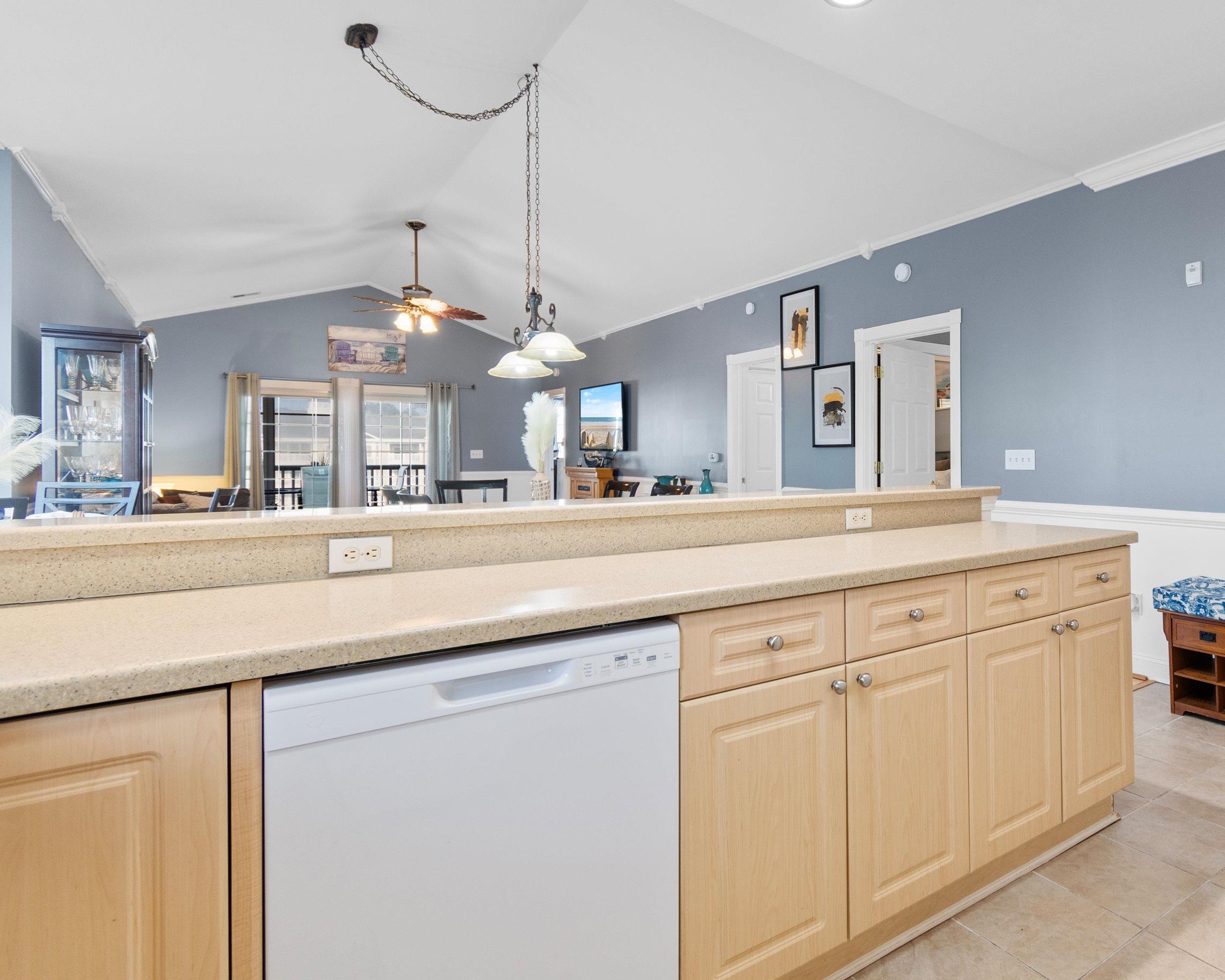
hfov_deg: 80.6
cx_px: 813
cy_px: 438
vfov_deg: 70.7
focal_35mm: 19
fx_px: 689
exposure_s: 1
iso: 100
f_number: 4.5
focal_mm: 10
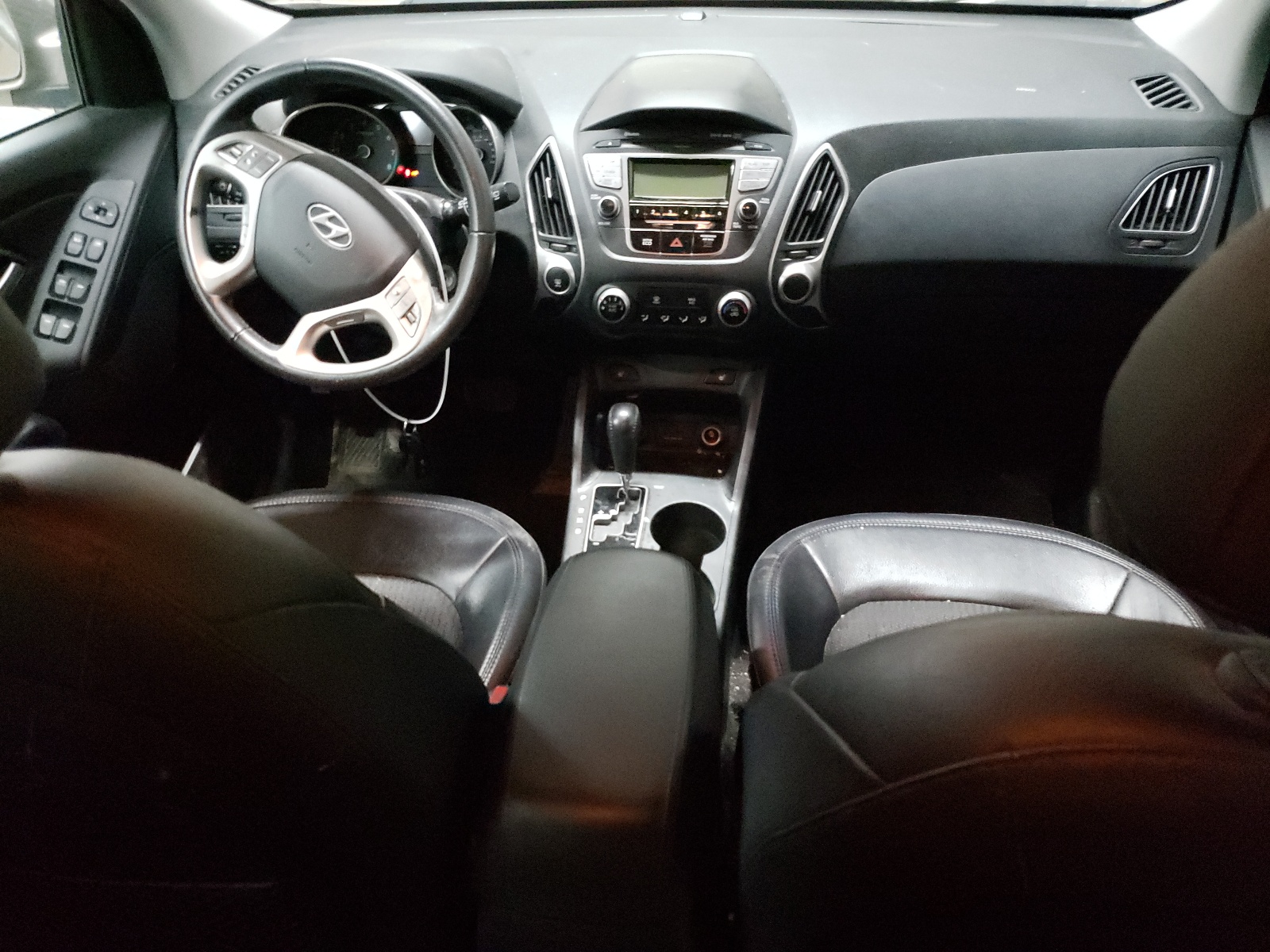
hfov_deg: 67.3
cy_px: 476
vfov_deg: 53.1
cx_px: 635
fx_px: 954
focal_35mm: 26
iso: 948
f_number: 1.5
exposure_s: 1/24
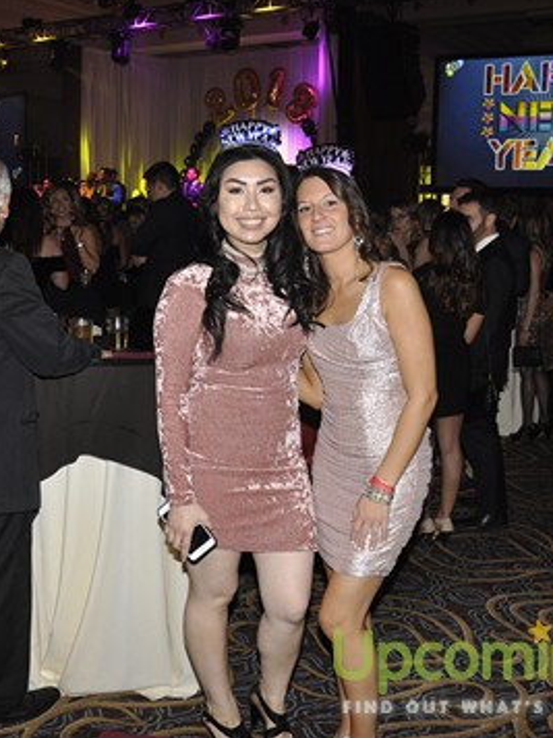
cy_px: 368
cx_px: 261
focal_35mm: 40
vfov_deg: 46.8
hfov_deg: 35.9
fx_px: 852
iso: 400
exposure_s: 1/60
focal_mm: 18
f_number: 5
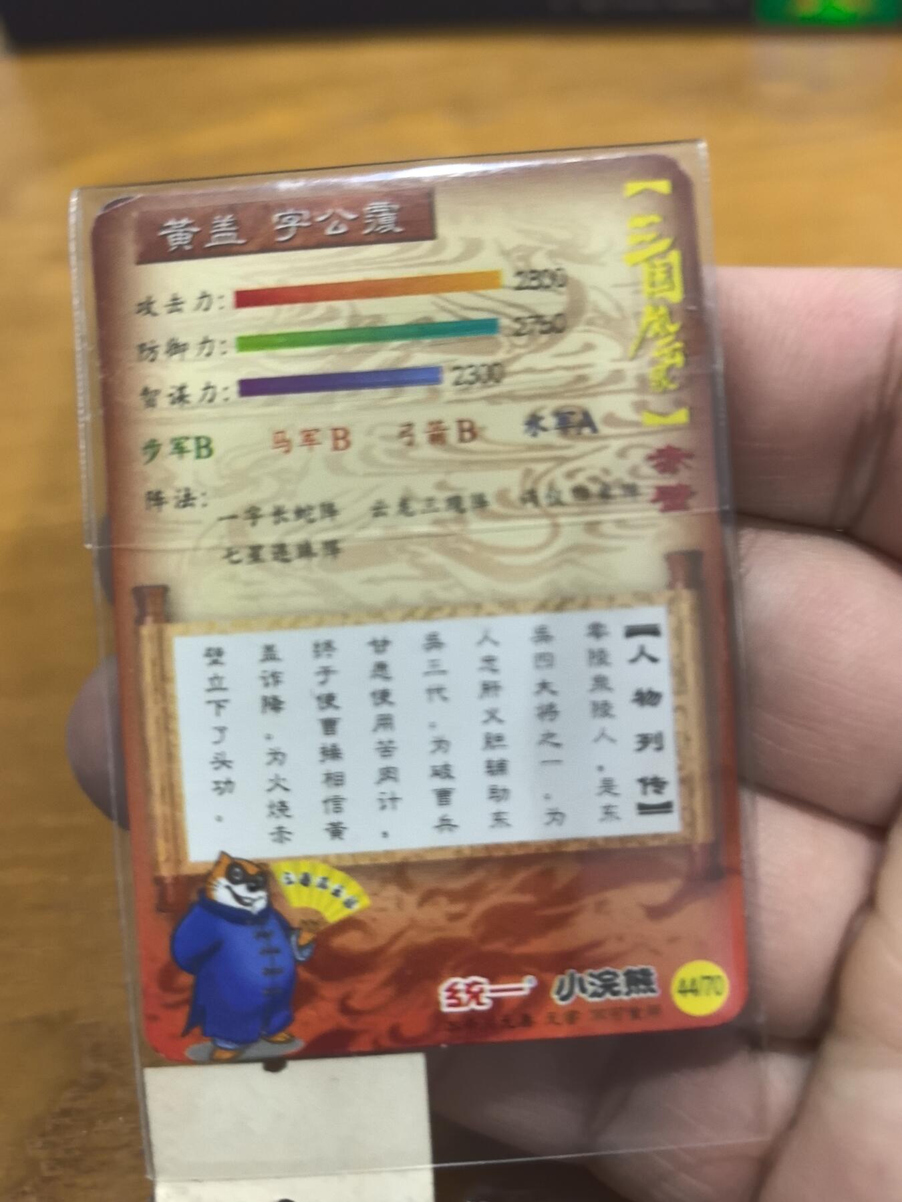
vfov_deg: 65.3
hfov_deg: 51.4
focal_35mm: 27
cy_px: 601
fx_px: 938
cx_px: 451
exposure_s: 1/25
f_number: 2
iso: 640
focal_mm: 6.98
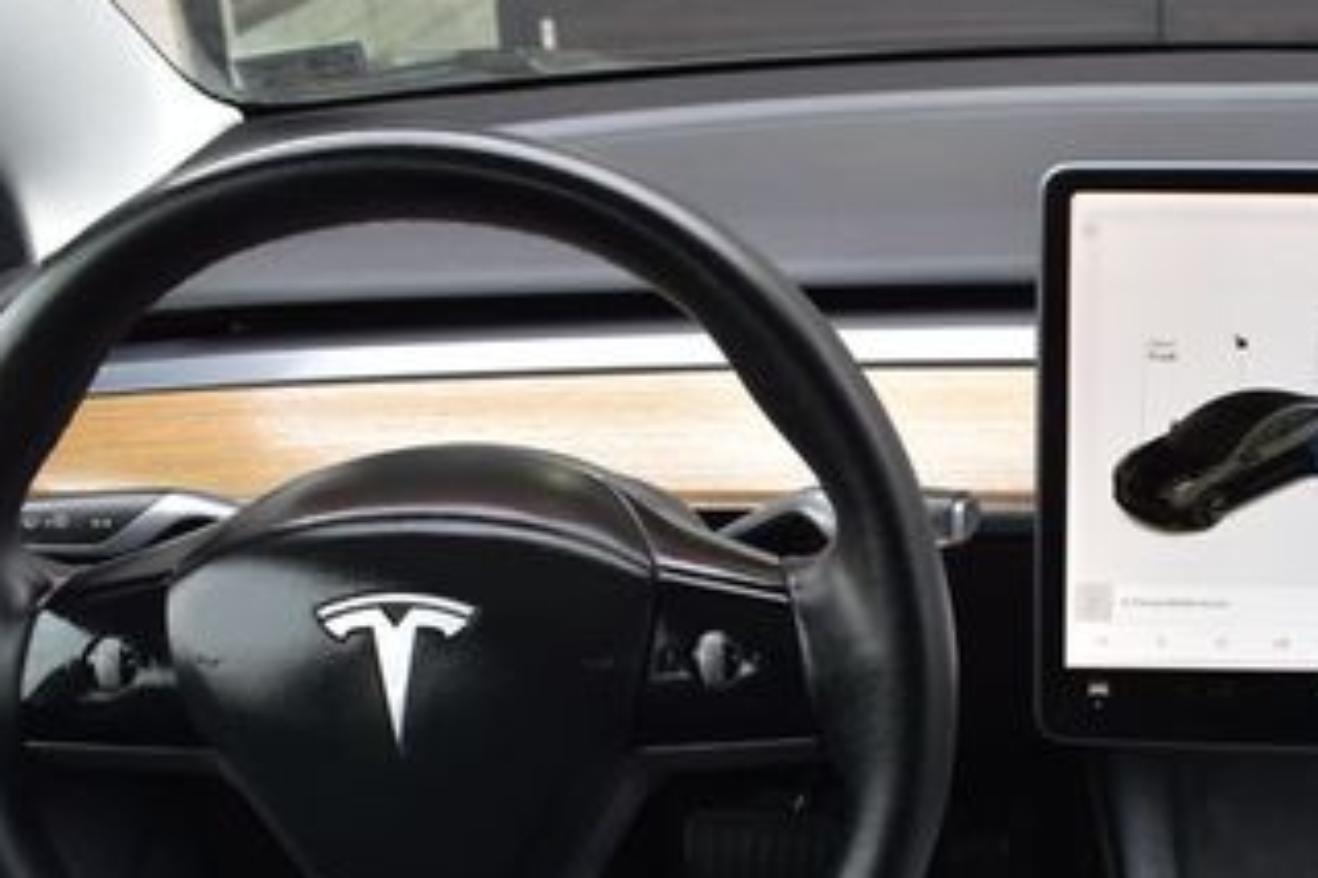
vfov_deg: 24.6
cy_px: 717
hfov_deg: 35.9
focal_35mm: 54
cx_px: 1009
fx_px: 1976
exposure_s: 1/30
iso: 400
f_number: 7.1
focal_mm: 18
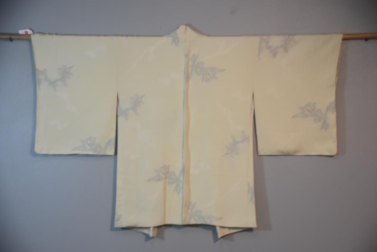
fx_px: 817
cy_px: 126
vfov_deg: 17.5
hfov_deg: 26.0
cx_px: 188
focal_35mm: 78
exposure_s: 1/80
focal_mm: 52
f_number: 4.8
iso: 400
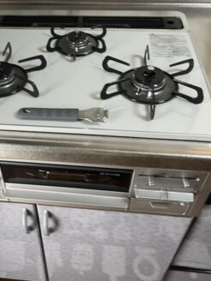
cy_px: 128
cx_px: 58
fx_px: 309
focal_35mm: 38
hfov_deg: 37.0
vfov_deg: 48.9
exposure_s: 1/60
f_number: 1.6
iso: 250
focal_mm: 5.1
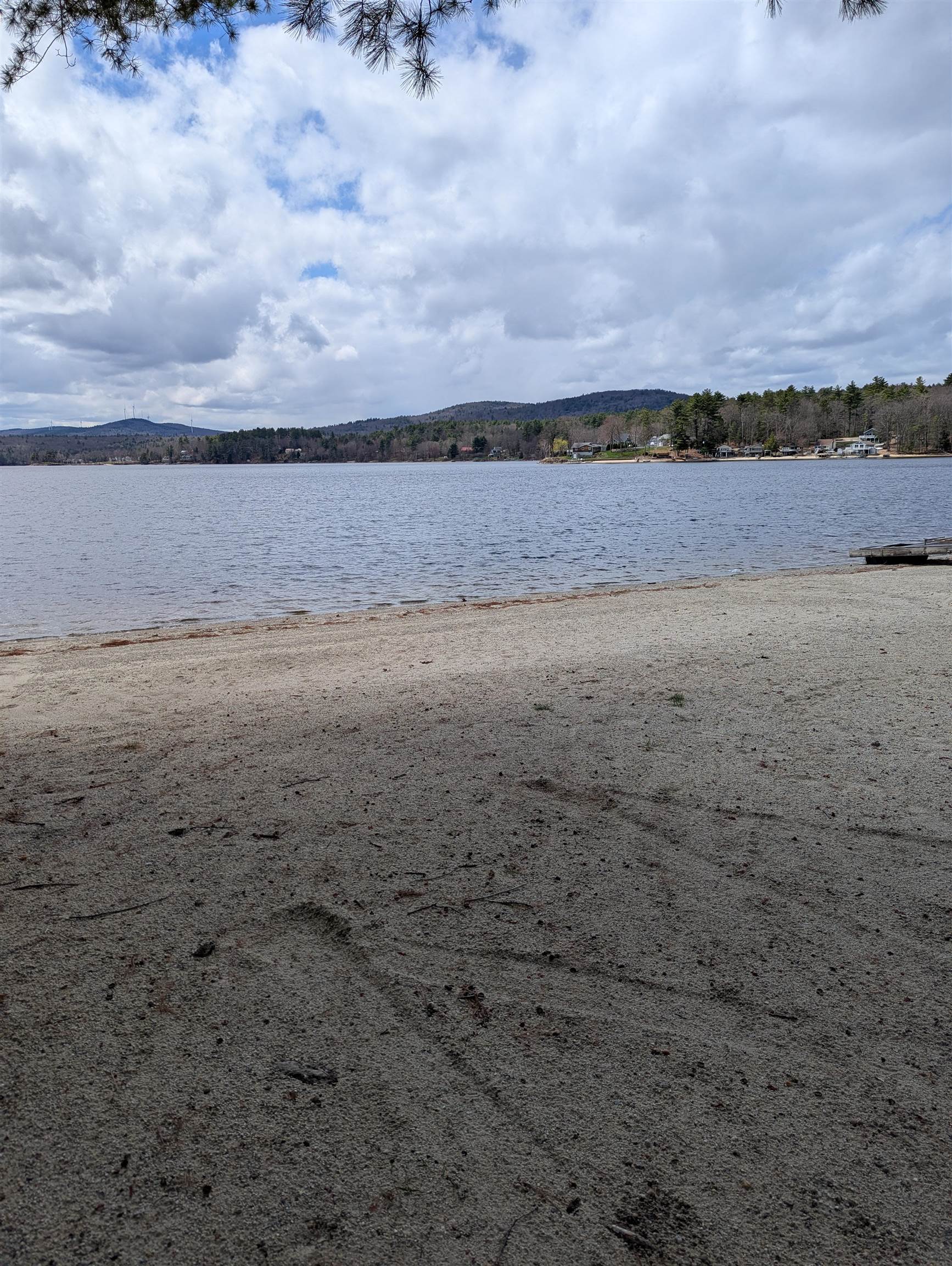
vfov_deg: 71.5
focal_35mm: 24
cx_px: 476
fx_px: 878
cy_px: 633
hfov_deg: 56.9
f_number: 1.85
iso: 43
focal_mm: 6.81
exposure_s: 1/3145
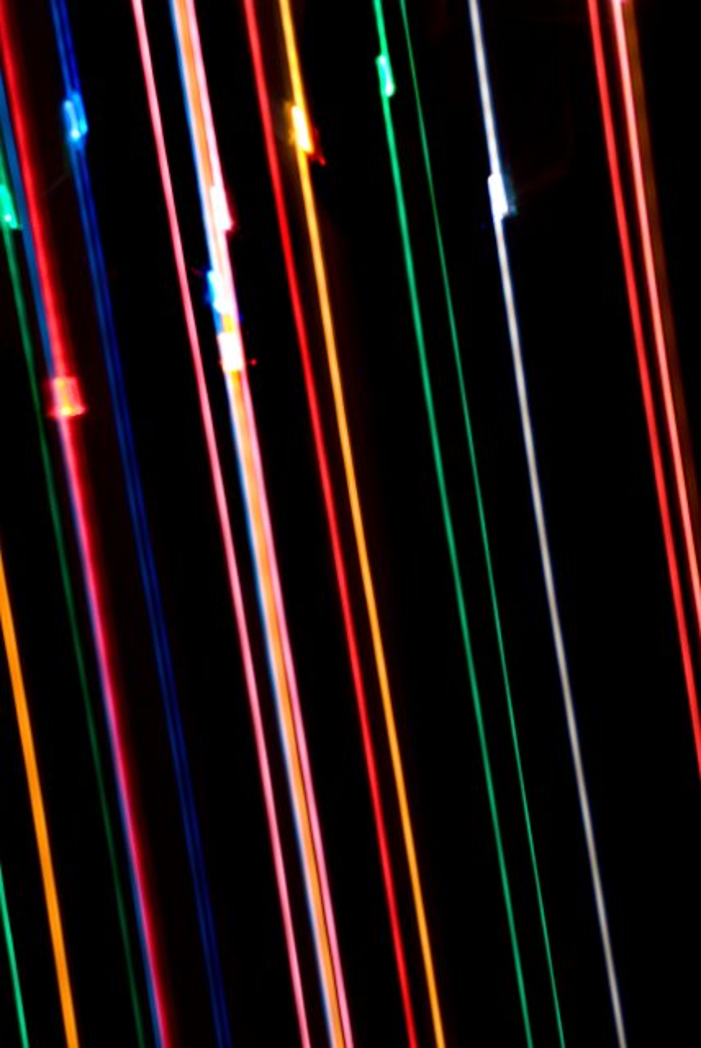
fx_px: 2186
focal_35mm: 75
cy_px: 524
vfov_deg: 27.0
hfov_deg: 18.2
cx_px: 350
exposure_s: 1.6
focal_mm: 50
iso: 100
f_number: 8
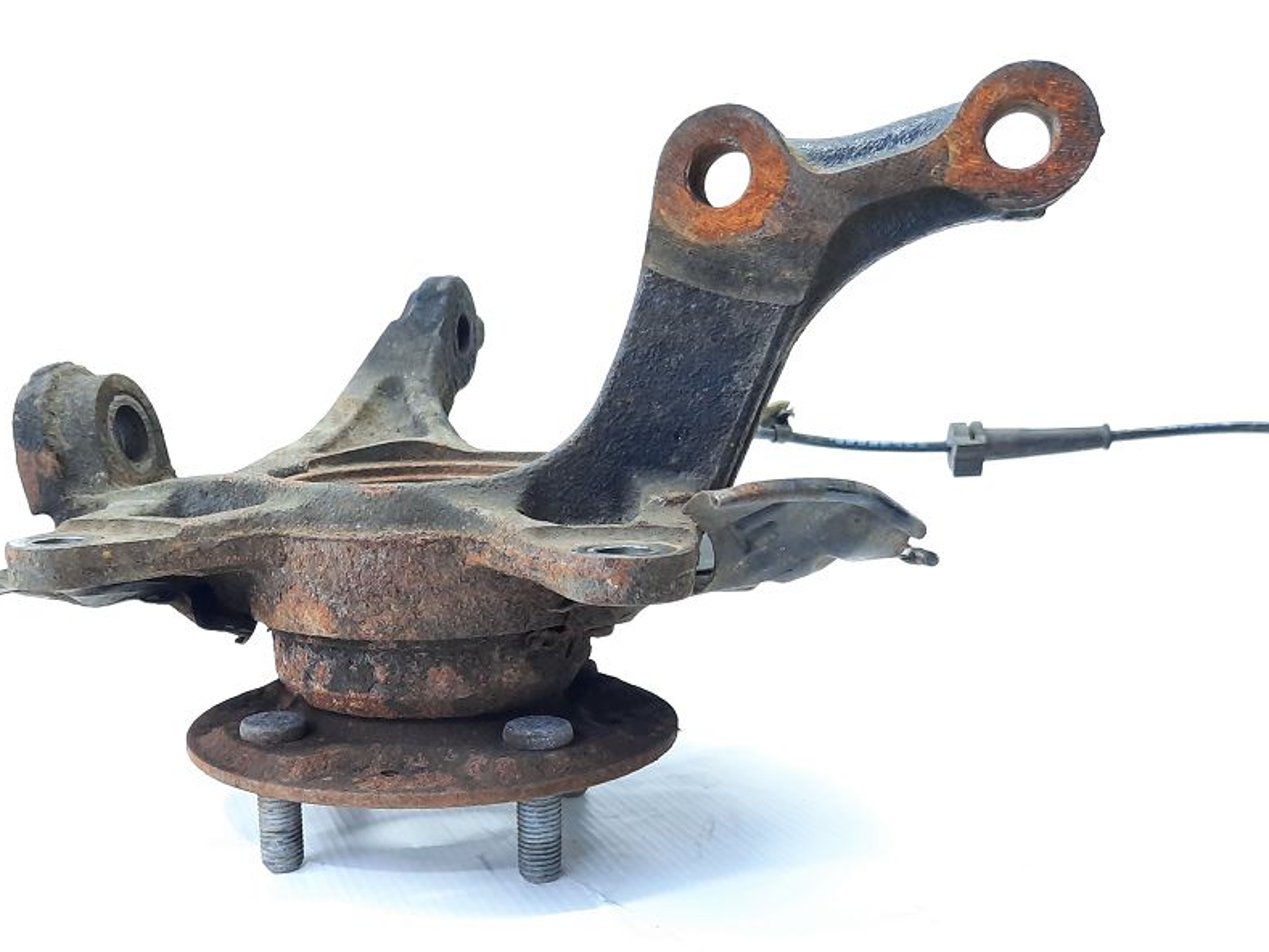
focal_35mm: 38
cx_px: 442
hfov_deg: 48.3
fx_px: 1393
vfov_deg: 37.1
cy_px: 674
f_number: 2
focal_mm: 4.6
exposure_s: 1/50
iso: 200
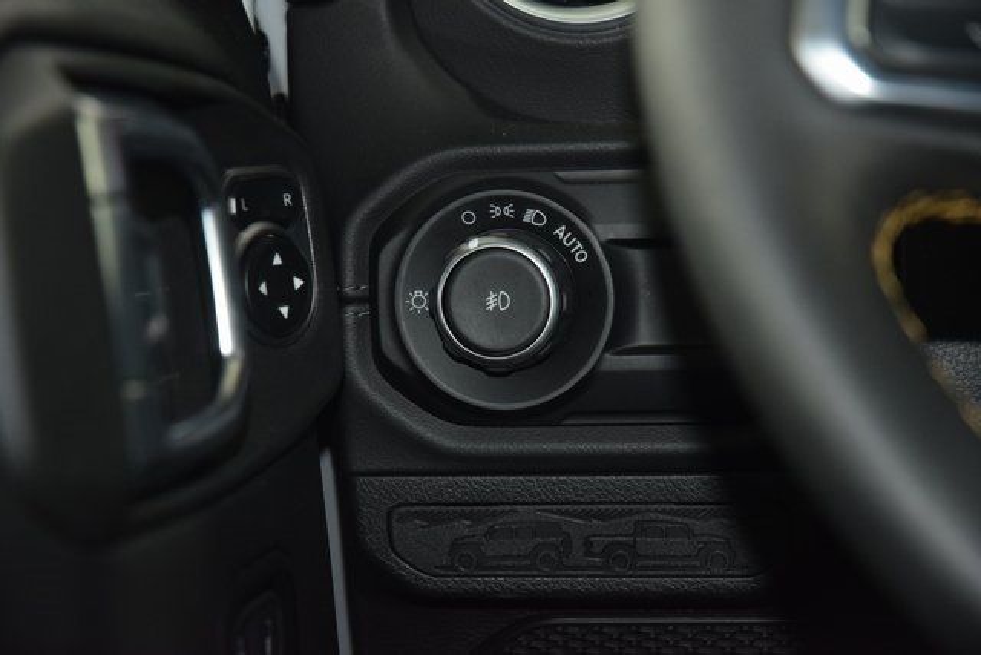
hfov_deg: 19.5
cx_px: 490
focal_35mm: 105
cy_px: 328
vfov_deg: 13.0
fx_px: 2862
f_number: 4.5
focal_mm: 70
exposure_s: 1/13
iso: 1400
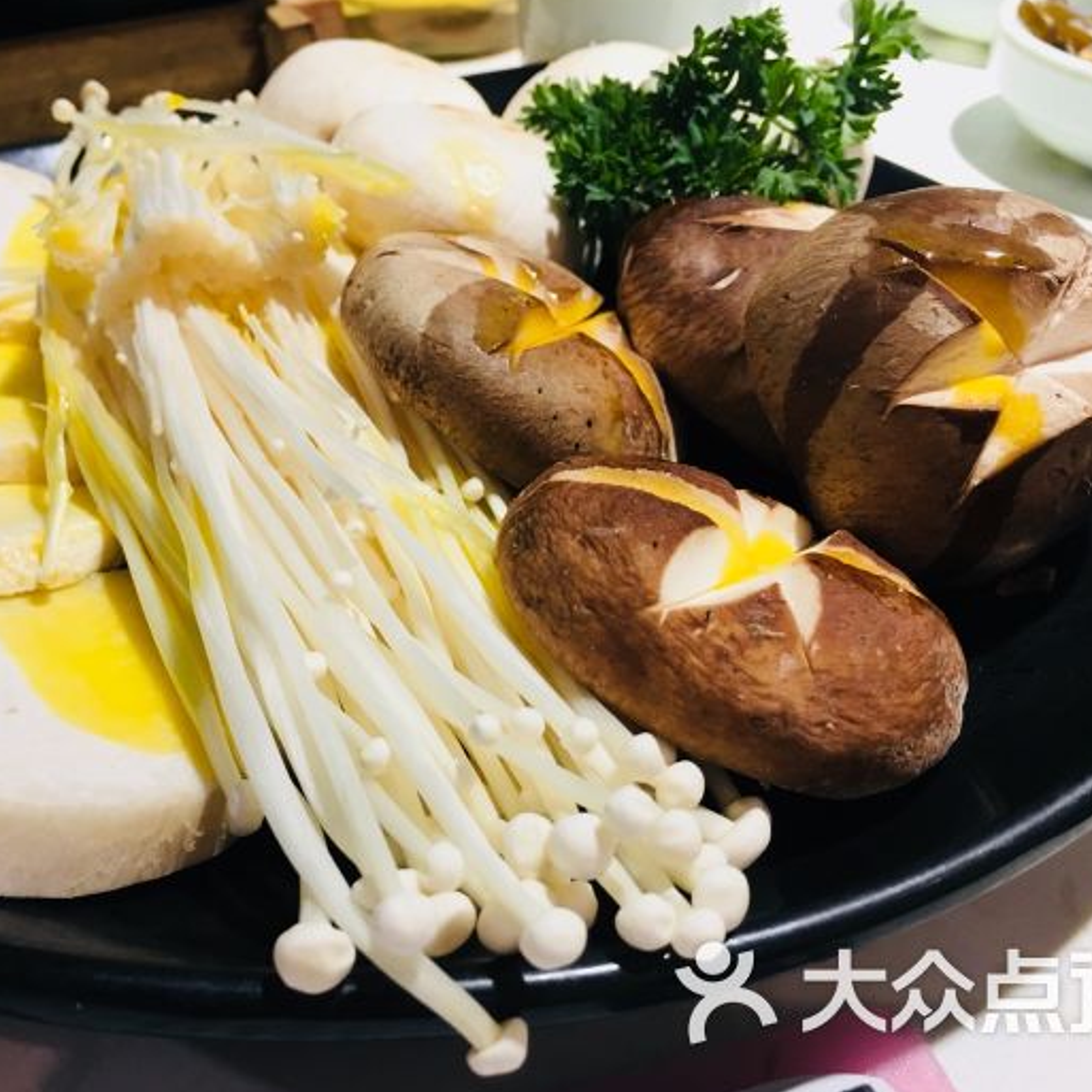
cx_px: 464
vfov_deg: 47.2
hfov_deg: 47.1
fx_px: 1249
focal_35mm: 35
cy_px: 544
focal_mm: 4.15
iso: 50
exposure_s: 1/17
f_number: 2.2
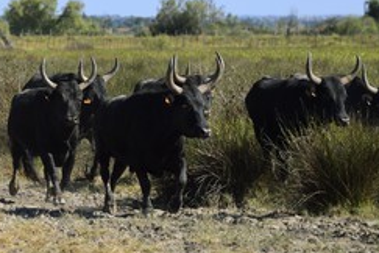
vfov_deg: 4.0
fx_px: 3632
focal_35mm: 345
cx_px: 103
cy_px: 108
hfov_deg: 6.0
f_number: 7.1
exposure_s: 1/1000
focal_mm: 200
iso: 200
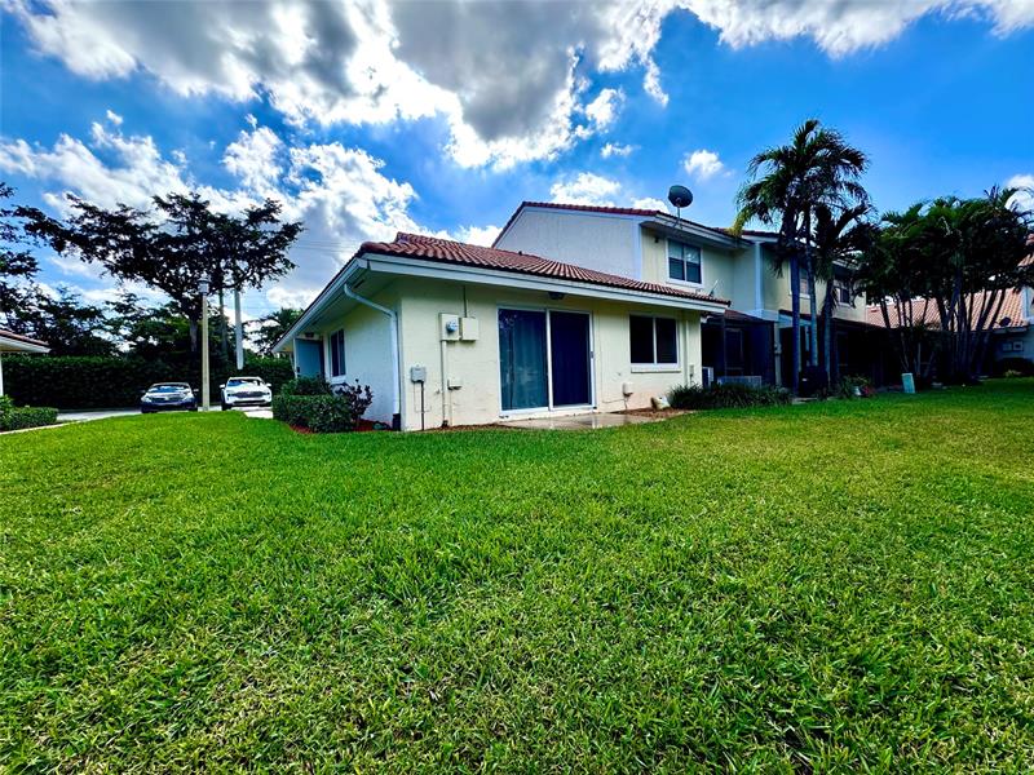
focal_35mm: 14
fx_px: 418
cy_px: 388
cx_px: 517
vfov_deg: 85.7
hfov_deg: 102.1
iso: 40
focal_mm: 2.22
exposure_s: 1/779
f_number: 2.2
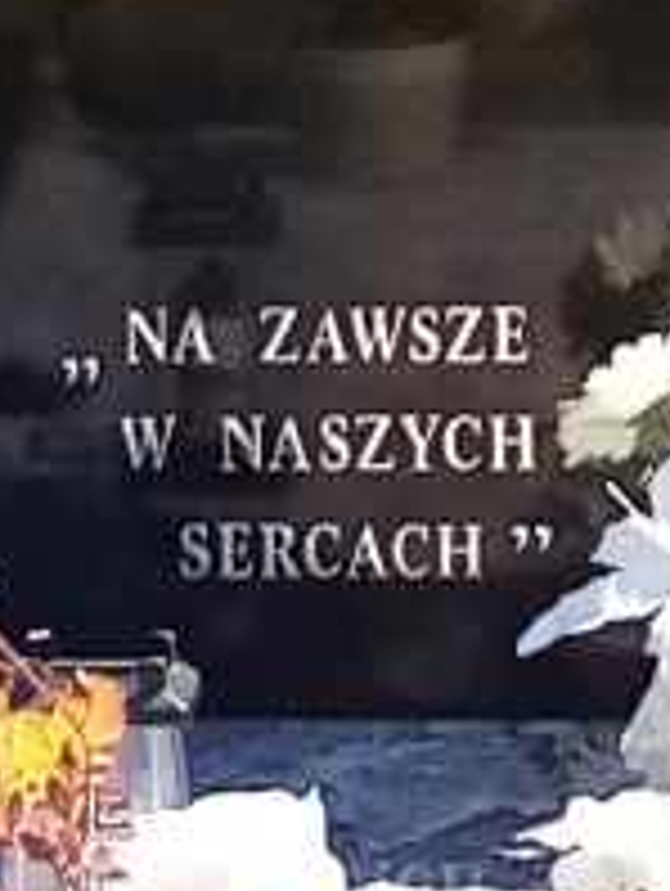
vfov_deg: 21.8
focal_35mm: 84
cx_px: -58
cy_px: -130
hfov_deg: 17.1
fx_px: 2163
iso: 106
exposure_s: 1/831
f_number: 1.8
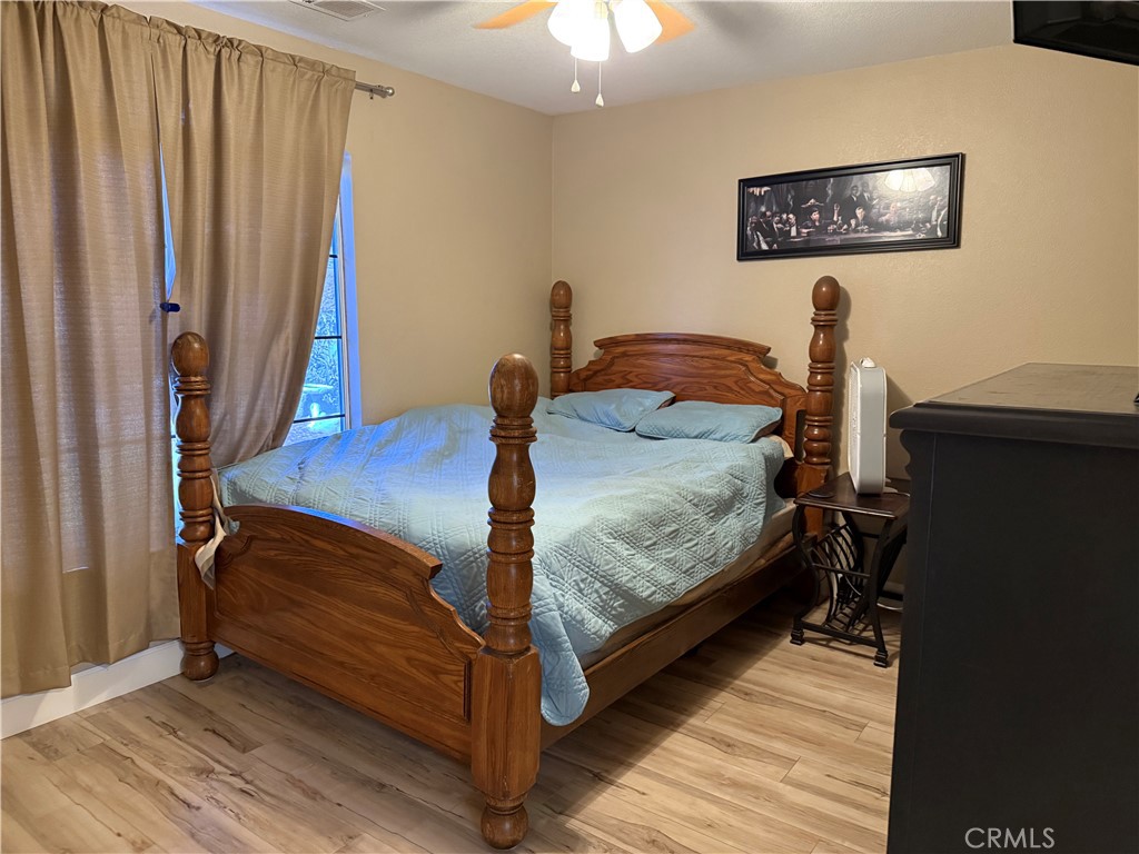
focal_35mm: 24
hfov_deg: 71.6
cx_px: 570
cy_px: 427
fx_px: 790
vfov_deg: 56.8
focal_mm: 6.76
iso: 800
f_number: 1.78
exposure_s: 1/40
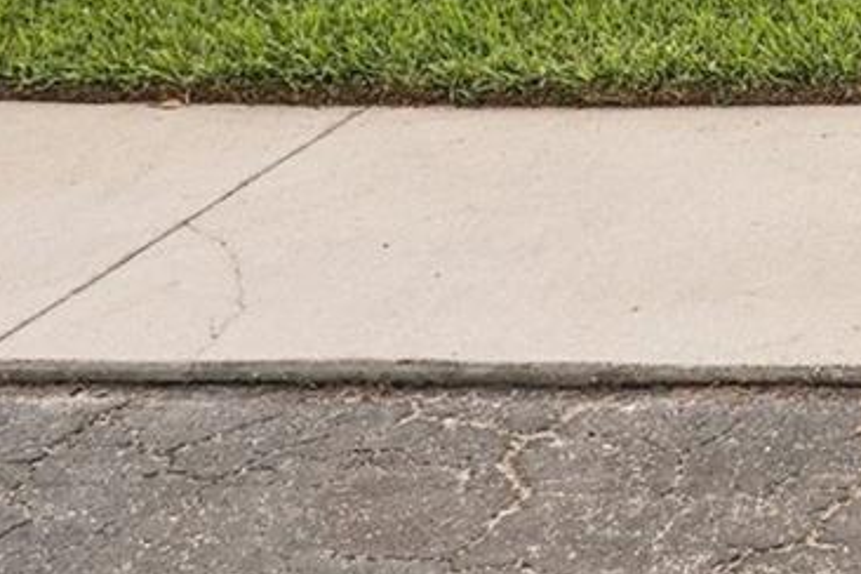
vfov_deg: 16.1
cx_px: 1334
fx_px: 1674
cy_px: -499
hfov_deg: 22.8
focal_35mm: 70
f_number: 8
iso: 400
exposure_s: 1/1000
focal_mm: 16
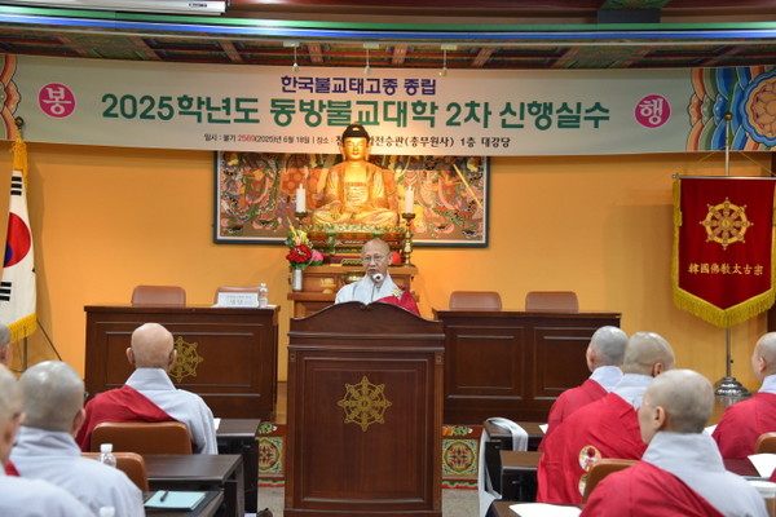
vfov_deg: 20.0
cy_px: 258
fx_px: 1466
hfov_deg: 29.7
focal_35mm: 68
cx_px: 388
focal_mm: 68
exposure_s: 1/60
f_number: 4.8
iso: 1400
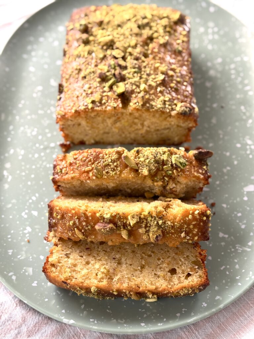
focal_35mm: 48
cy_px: 170
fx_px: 470
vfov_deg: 39.7
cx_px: 127
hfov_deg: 30.3
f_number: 1.78
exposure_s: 1/442
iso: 64
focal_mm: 6.76
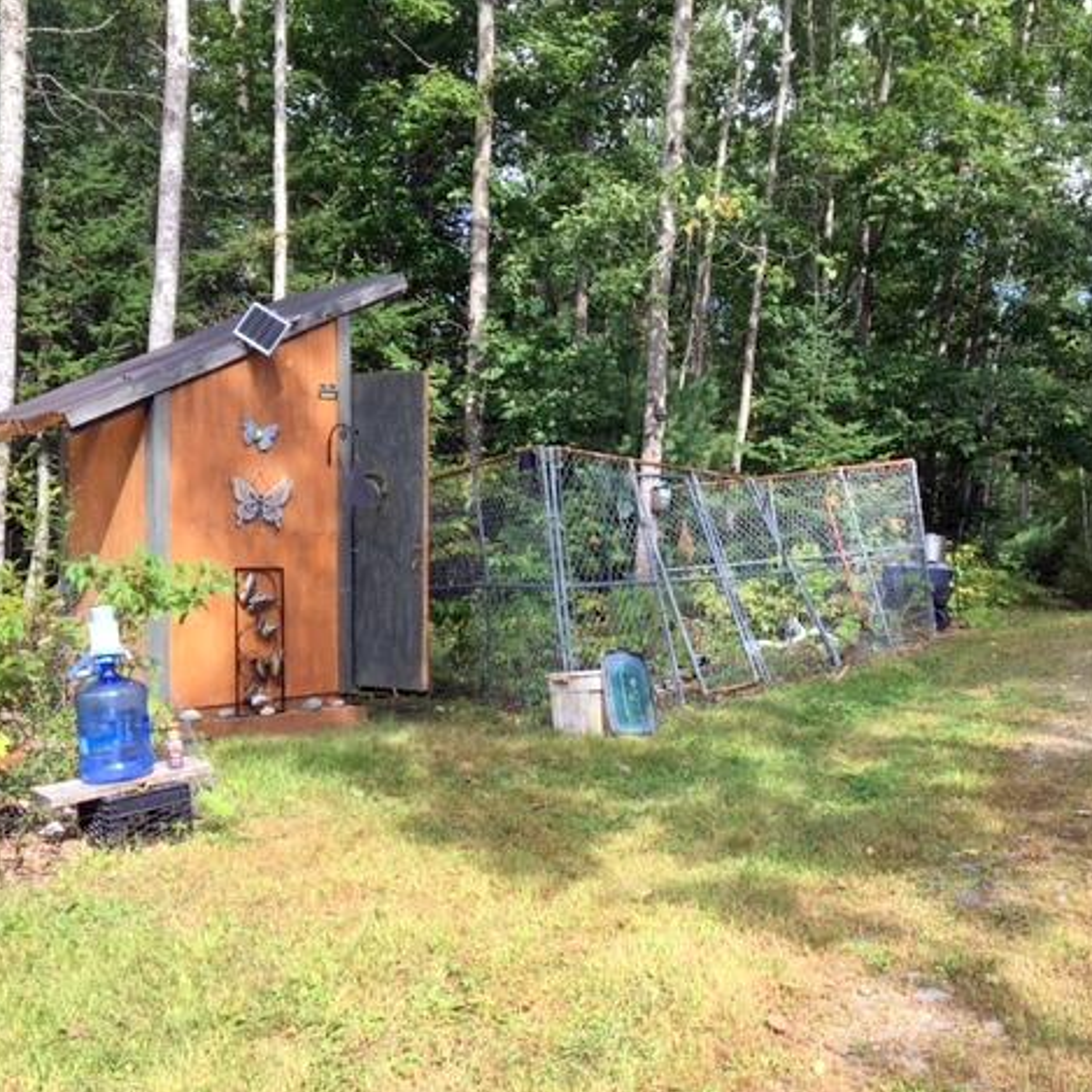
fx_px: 1249
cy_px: 554
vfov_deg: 47.2
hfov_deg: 46.7
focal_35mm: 35
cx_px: 694
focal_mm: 4.15
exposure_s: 1/354
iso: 25
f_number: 2.2
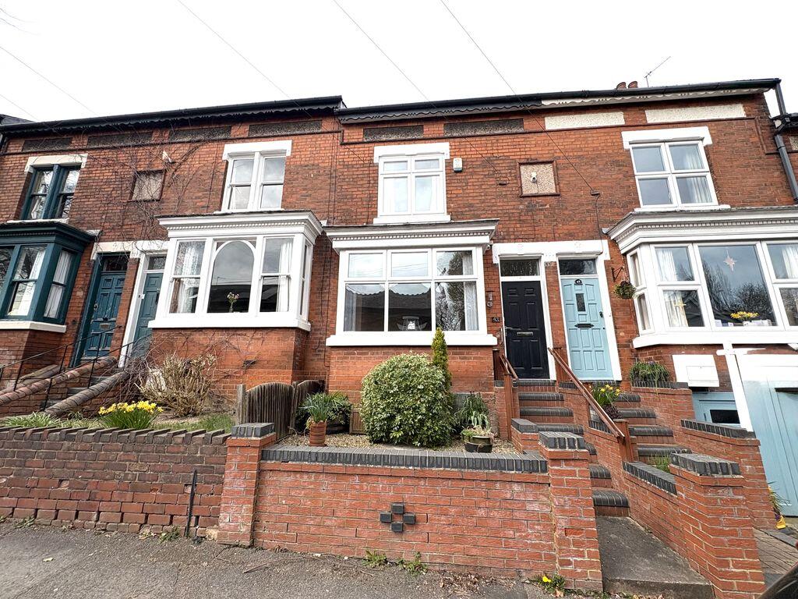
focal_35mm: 14
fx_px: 323
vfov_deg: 85.7
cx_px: 399
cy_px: 300
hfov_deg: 102.1
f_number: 2.2
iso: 40
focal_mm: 2.22
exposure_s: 1/993
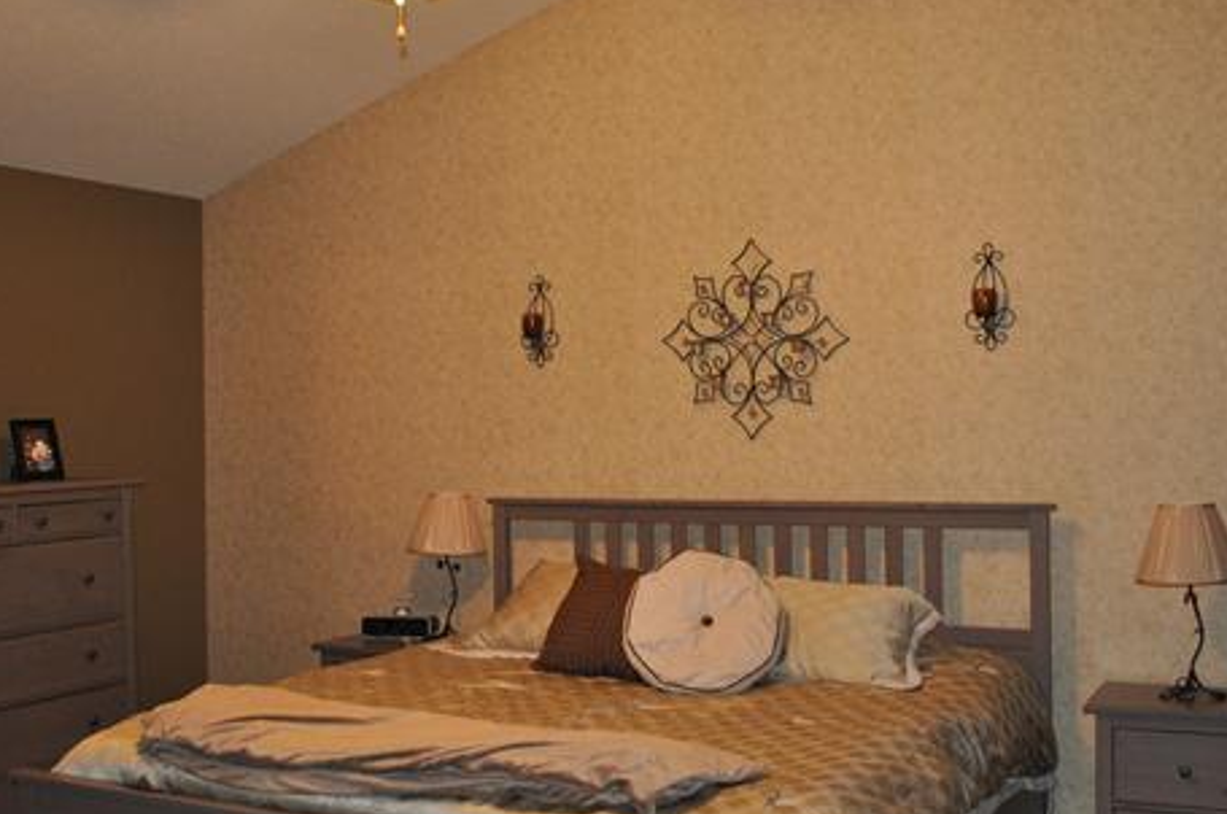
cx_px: 677
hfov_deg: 50.7
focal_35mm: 38
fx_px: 1293
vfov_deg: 34.9
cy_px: 387
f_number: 3.5
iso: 800
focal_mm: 18
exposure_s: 1/60
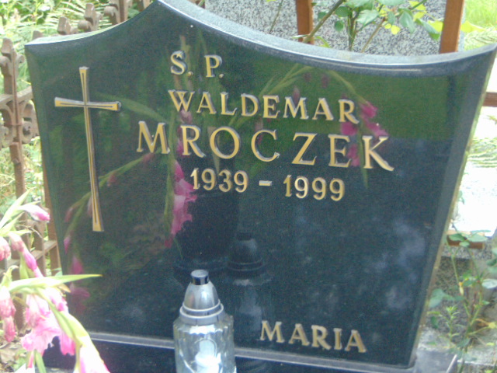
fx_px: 1551
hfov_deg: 18.2
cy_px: 186
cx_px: 248
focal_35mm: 108
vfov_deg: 13.7
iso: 250
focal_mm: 19.4
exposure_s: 1/80
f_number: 3.9
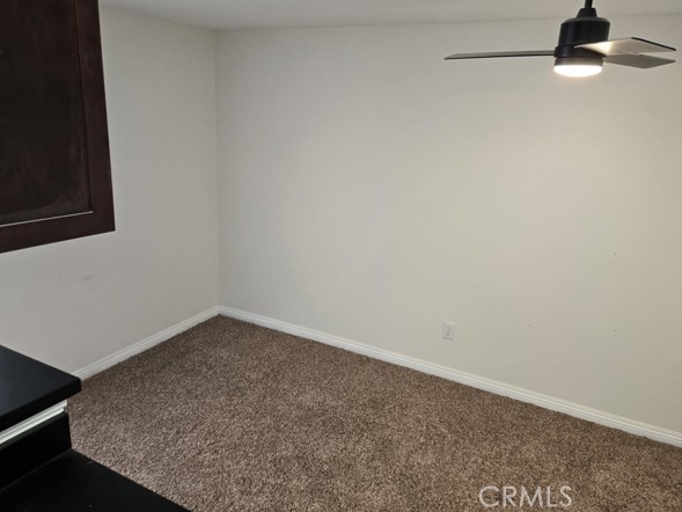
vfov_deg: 54.8
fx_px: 493
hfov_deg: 69.4
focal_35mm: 25
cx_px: 351
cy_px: 235
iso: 200
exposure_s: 1/120
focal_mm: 5.4
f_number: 1.8
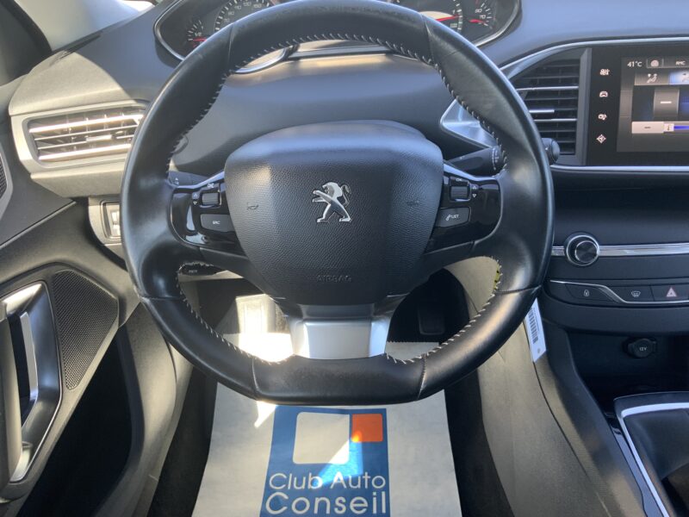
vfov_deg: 48.2
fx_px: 577
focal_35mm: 29
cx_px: 344
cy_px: 258
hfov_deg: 61.7
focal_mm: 3
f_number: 1.8
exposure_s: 1/122
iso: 50
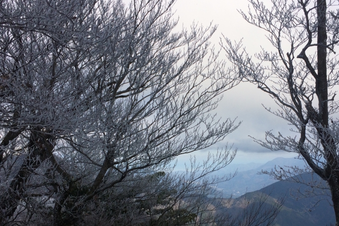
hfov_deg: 43.5
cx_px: 194
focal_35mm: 45
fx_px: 424
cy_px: 163
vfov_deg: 29.5
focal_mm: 4.15
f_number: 2.2
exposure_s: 1/1642
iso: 32
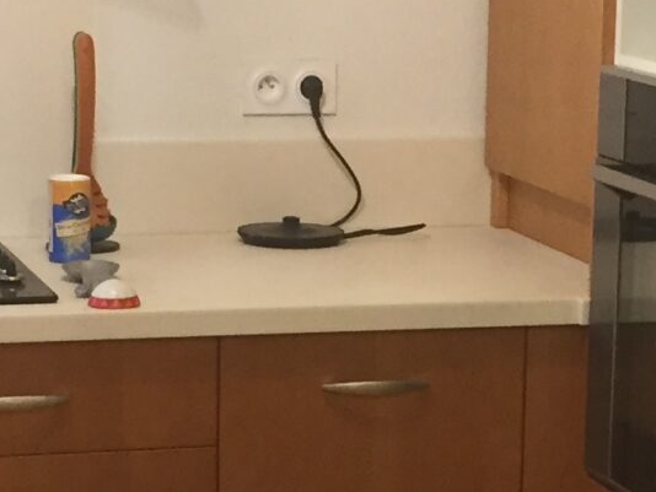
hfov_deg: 14.1
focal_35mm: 139
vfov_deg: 10.6
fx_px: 2635
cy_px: 407
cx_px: 501
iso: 160
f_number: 2.2
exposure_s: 1/33
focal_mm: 4.15
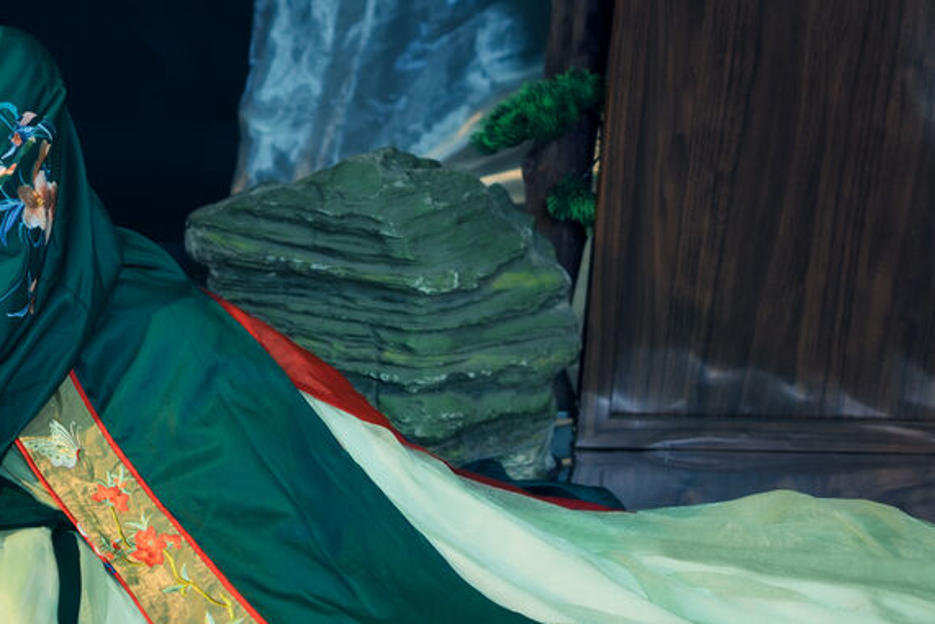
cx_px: 34
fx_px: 2728
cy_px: 249
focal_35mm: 105
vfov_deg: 13.0
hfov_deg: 19.0
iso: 200
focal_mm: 50
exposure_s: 1/125
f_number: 2.2
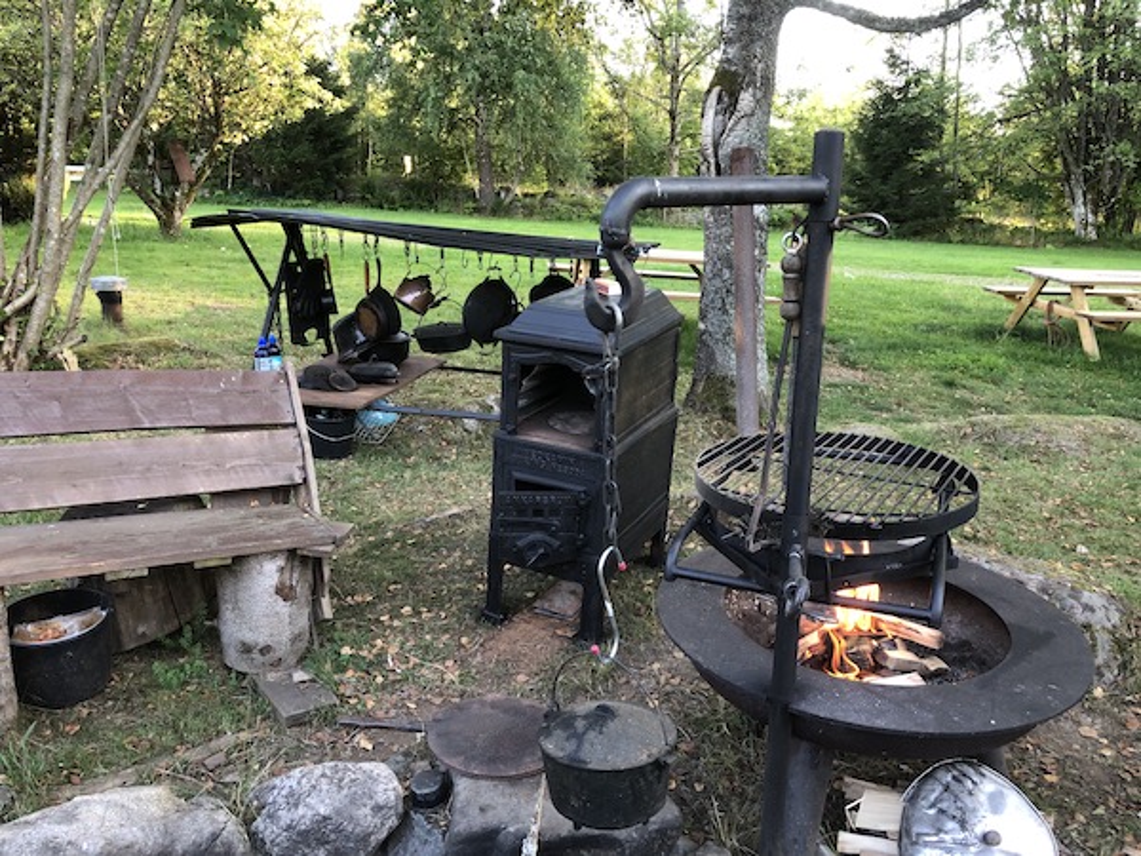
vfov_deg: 49.7
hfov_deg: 63.4
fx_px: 923
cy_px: 428
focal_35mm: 28
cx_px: 570
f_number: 1.8
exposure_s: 1/30
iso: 25
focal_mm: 4
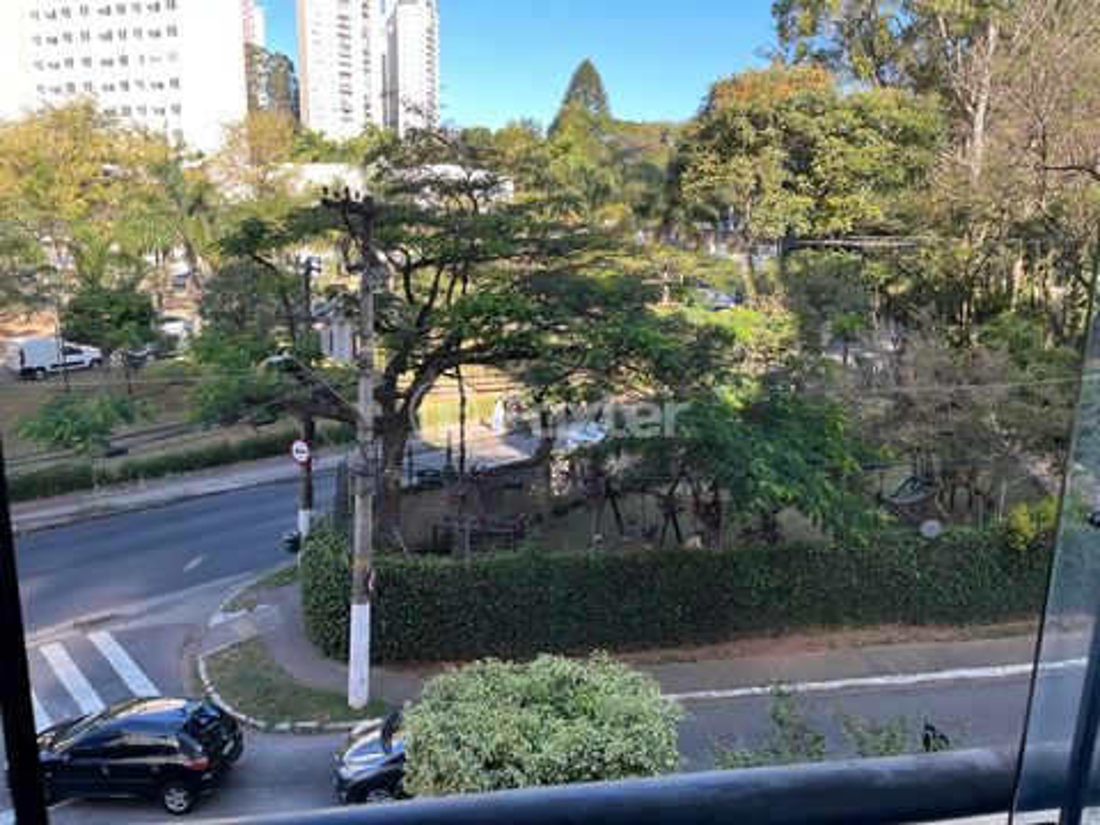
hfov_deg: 67.3
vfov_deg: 53.1
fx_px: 826
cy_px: 412
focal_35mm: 26
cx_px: 550
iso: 50
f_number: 1.6
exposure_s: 1/329
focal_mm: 5.1
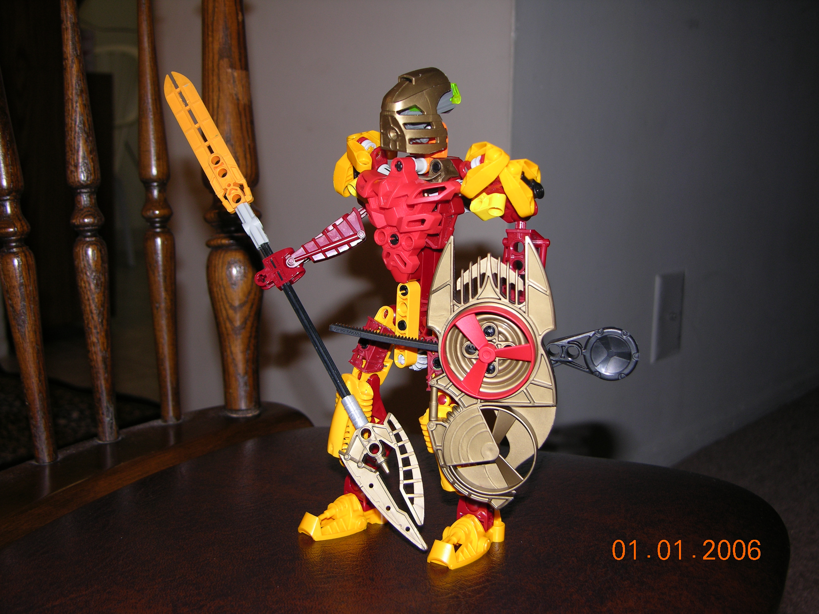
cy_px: 307
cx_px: 410
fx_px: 1088
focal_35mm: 46
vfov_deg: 31.5
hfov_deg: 41.2
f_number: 3
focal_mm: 11.6
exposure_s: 1/60.1
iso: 50
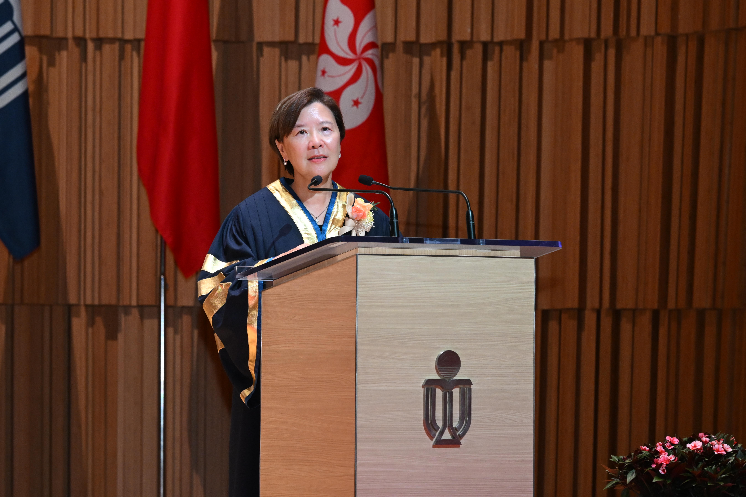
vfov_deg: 7.6
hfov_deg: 11.4
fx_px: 3729
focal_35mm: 180
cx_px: 373
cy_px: 248
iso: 2000
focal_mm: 120
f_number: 5.6
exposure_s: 1/200
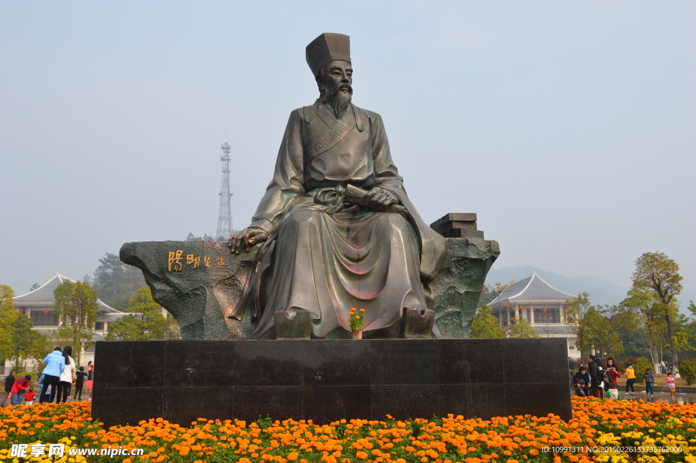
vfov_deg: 36.8
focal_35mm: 36
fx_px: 695
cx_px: 348
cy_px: 232
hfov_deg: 53.2
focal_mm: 24
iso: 400
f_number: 11
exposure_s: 1/500
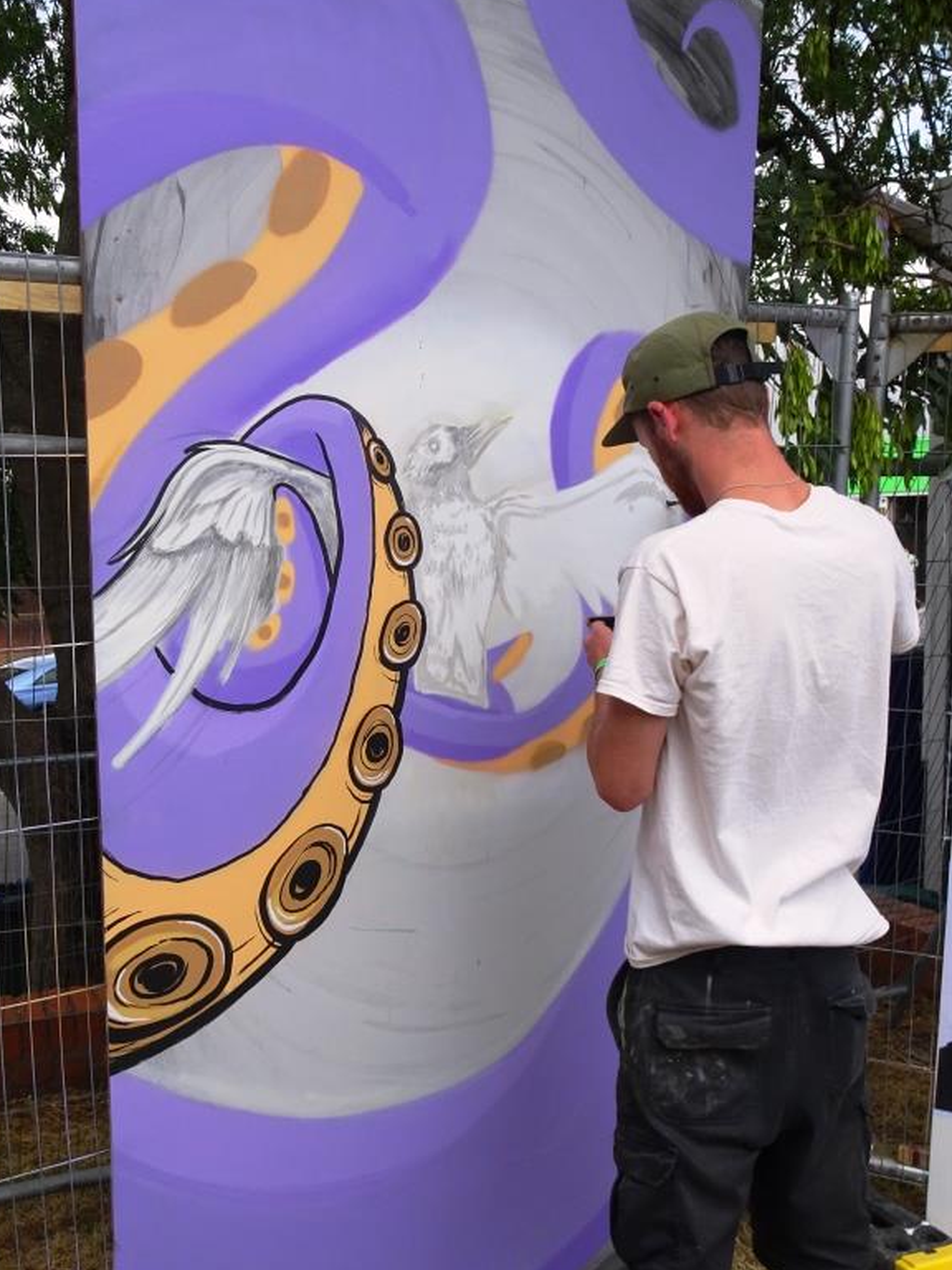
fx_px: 1173
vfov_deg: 56.8
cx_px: 375
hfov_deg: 43.9
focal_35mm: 32
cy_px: 666
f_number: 3.5
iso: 80
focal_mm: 4.1
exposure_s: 1/640
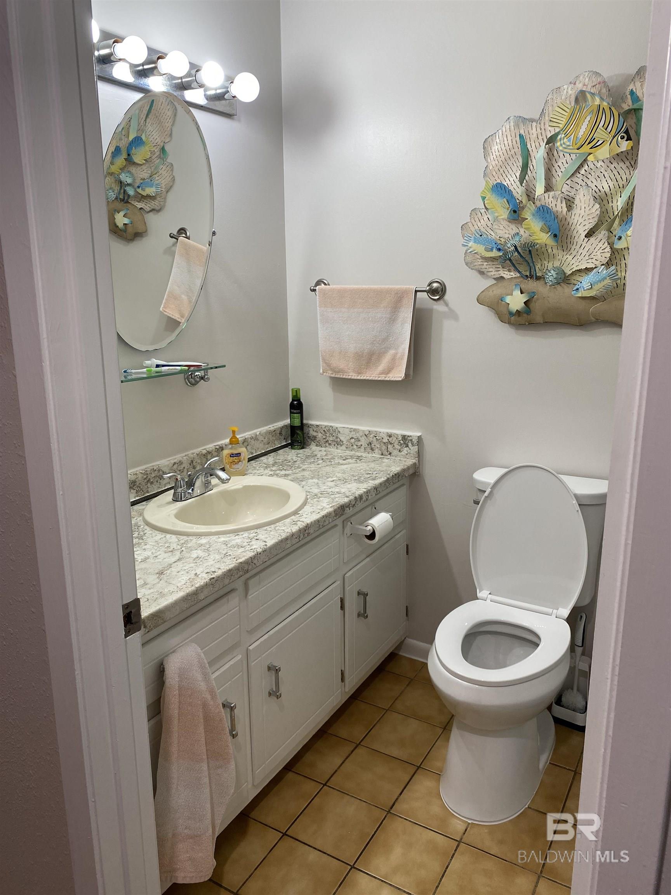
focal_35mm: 26
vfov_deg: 67.3
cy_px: 448
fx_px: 672
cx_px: 336
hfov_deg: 53.1
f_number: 1.8
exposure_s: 1/120
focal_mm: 4.25
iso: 100
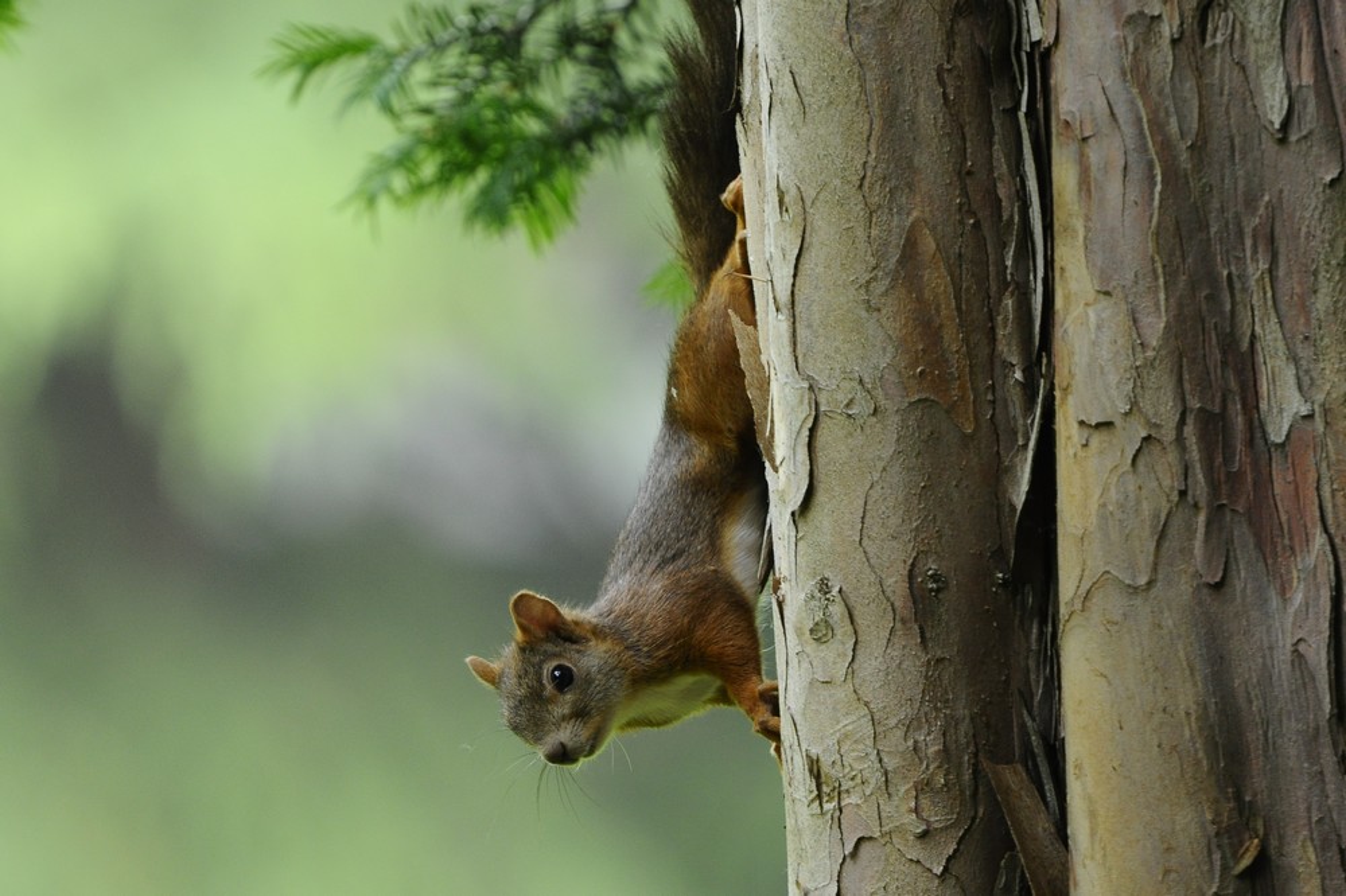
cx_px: 673
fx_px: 20743
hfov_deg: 3.7
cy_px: 448
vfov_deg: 2.5
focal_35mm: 555
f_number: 8
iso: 800
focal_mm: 370
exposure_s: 1/40
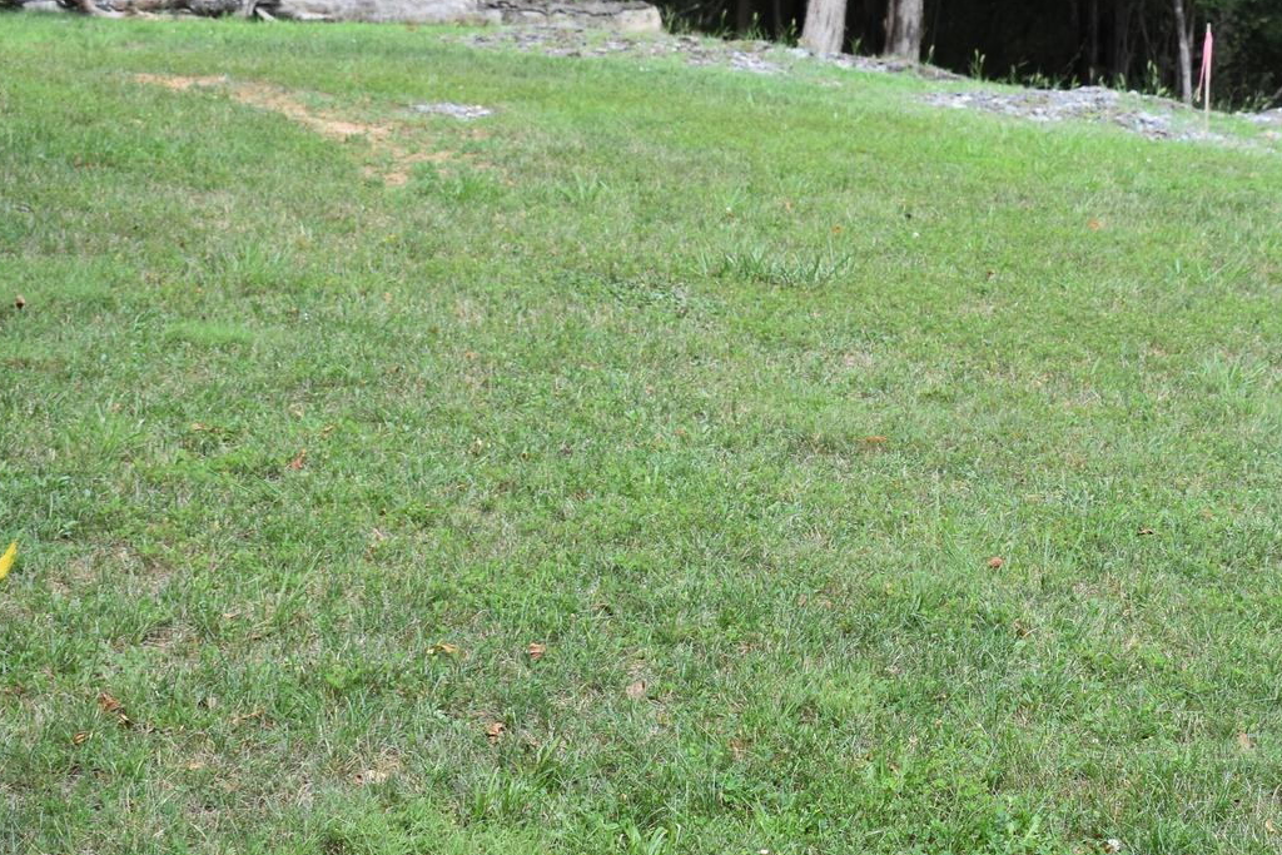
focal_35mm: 102
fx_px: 3633
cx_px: 987
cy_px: 687
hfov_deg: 19.8
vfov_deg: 13.4
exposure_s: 1/250
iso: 320
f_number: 8
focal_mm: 34
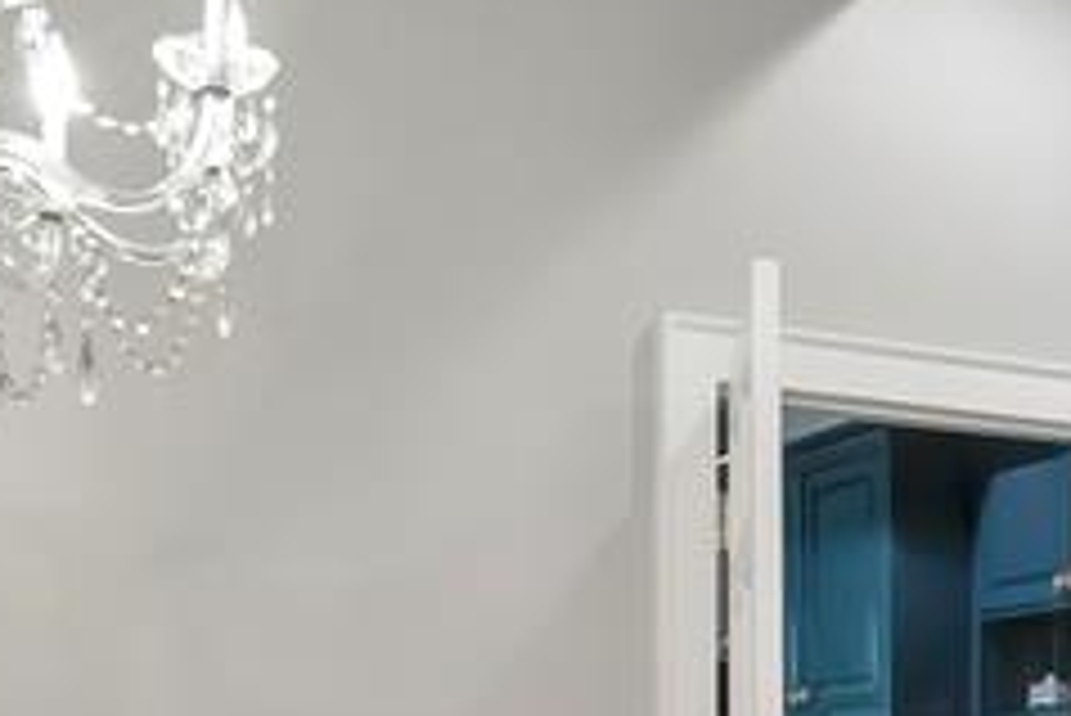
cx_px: 801
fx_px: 2205
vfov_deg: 17.4
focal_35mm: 74
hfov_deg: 26.9
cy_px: 901
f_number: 7.1
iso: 1000
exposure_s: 1/20
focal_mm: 11.5
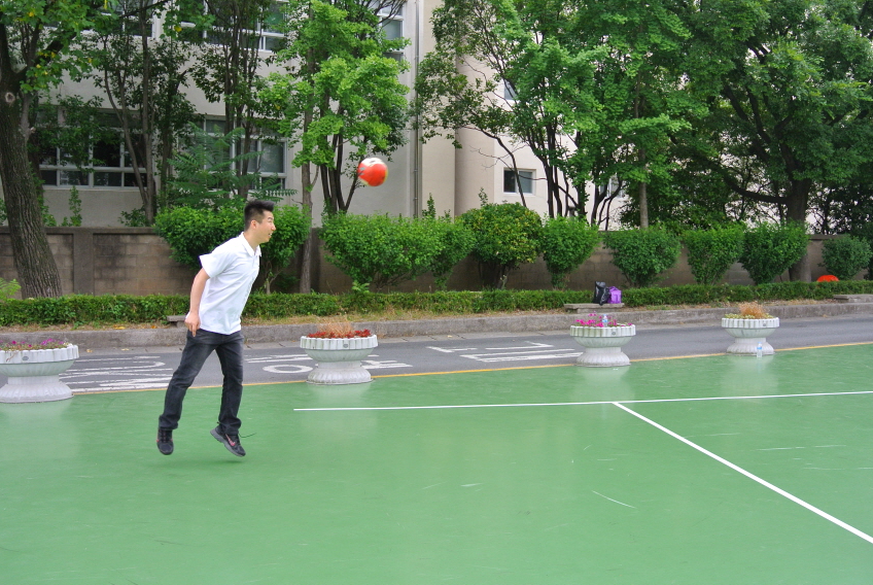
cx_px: 449
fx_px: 850
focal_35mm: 35
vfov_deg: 38.0
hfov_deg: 54.4
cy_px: 278
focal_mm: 11
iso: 200
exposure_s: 1/320
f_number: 3.5
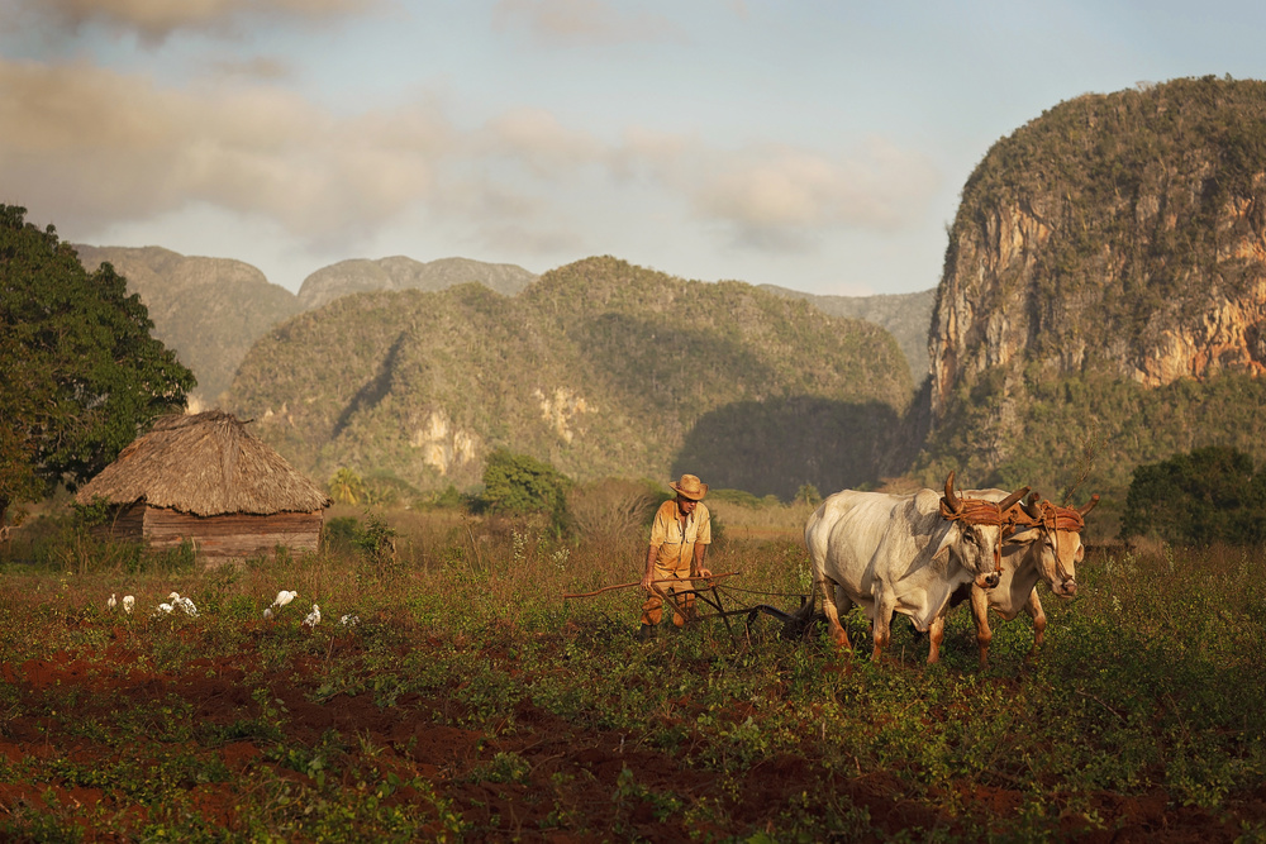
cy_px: 422
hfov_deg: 23.9
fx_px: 2989
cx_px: 633
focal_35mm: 85
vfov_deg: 16.1
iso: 100
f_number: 3.5
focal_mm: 85
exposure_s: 1/1000
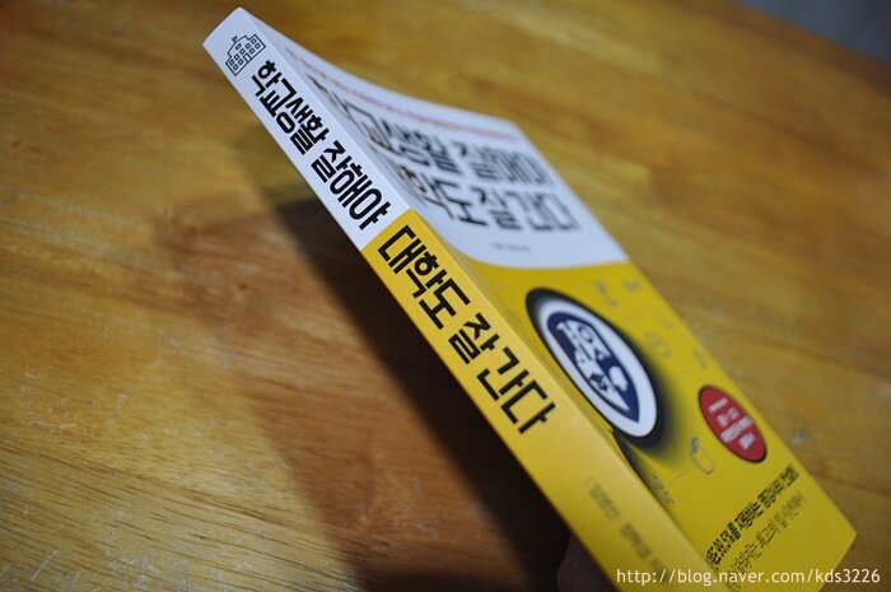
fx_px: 667
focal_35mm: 27
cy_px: 296
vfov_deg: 47.8
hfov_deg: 67.4
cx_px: 446
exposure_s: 1/125
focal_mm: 18
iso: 320
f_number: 3.5
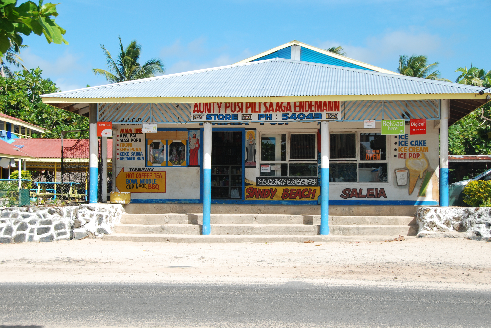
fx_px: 778
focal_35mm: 57
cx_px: 246
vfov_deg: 23.8
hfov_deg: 35.0
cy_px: 164
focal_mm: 38
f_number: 7.1
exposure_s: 1/640
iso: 250
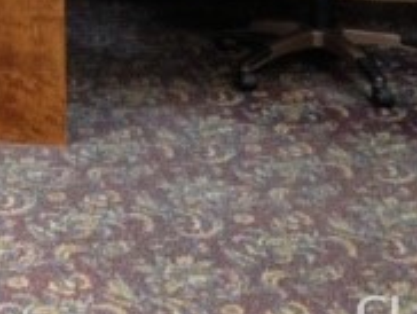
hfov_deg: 16.2
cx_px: -94
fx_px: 1399
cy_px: -213
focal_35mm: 116
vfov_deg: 12.0
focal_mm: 4.13
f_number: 2.4
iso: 320
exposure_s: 1/20
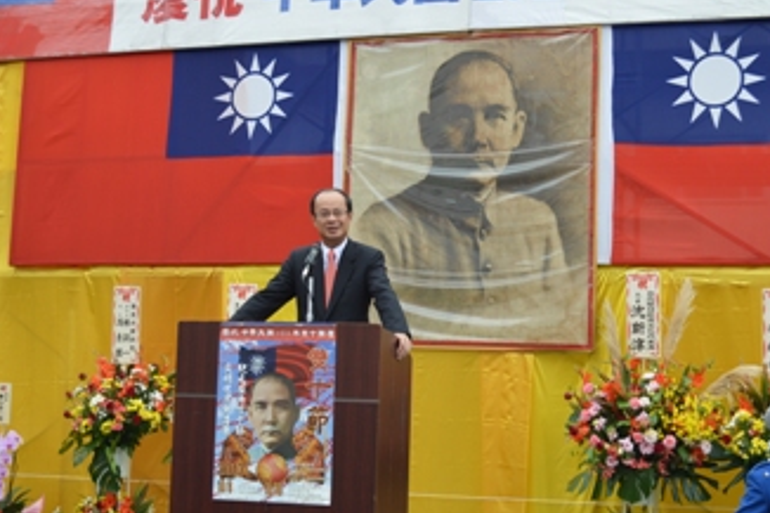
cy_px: 232
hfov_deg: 32.4
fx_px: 1325
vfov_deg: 21.9
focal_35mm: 62
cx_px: 410
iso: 110
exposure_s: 1/125
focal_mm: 32
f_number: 5.6
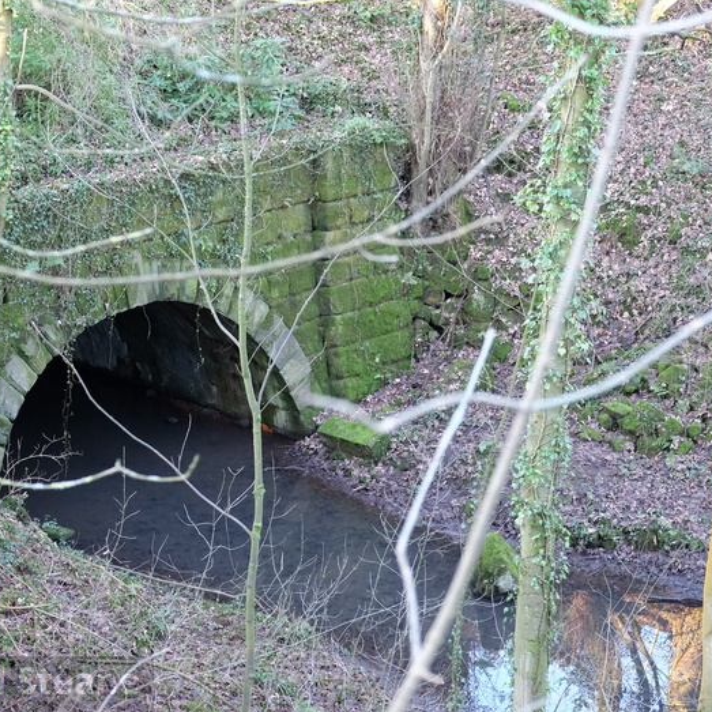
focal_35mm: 72
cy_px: 358
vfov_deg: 24.0
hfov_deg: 23.8
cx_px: 218
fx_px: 1675
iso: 2000
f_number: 3.6
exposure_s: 1/90
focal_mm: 37.4
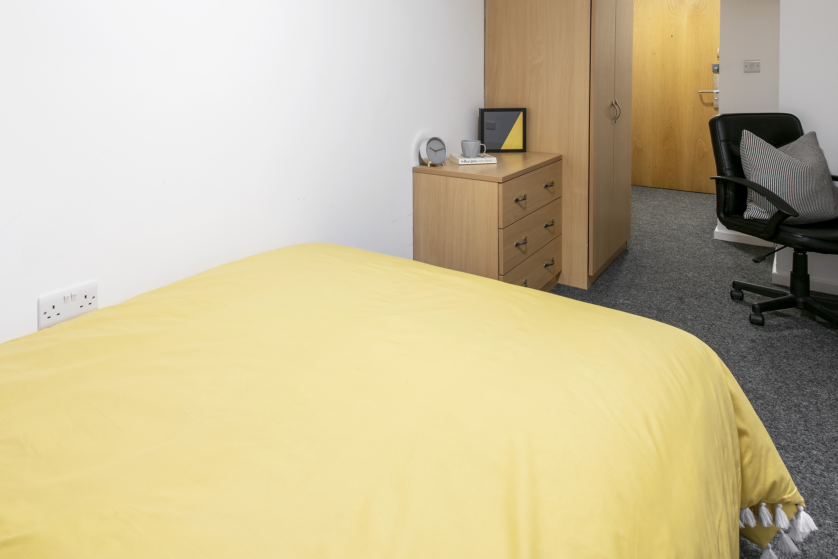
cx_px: 331
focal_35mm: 23
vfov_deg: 51.6
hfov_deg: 75.2
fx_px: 535
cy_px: 110
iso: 200
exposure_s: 1.3
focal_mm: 14
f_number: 11
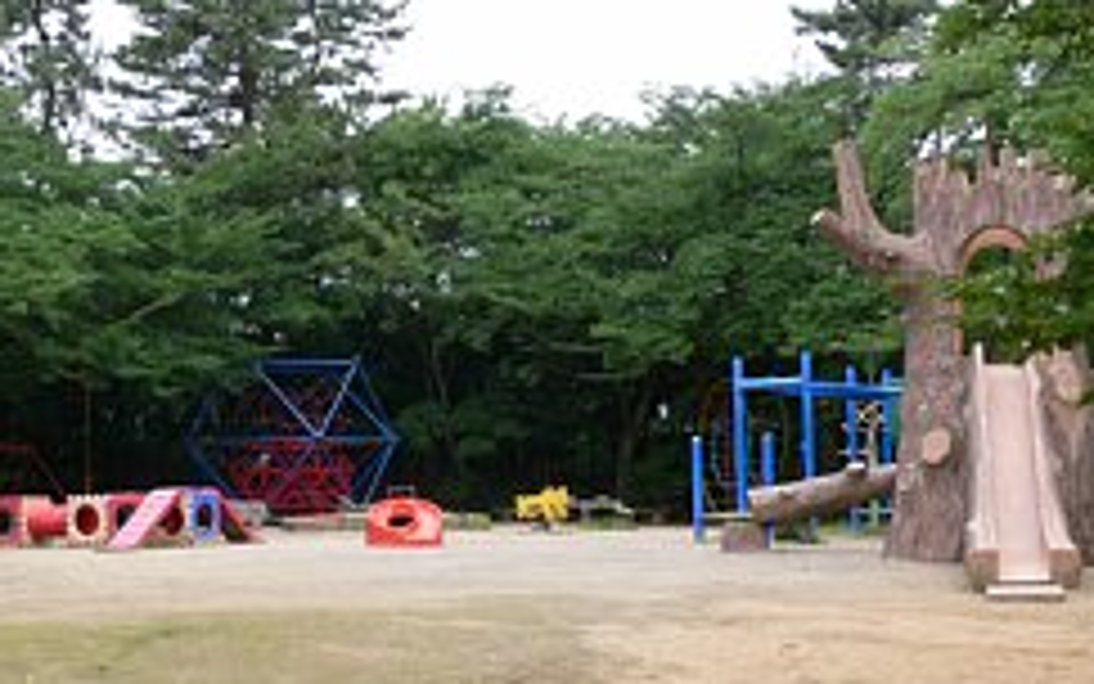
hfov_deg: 33.1
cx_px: 351
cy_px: 360
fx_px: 1819
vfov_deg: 21.3
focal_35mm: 61
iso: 80
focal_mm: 7.4
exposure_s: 1/200
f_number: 5.6
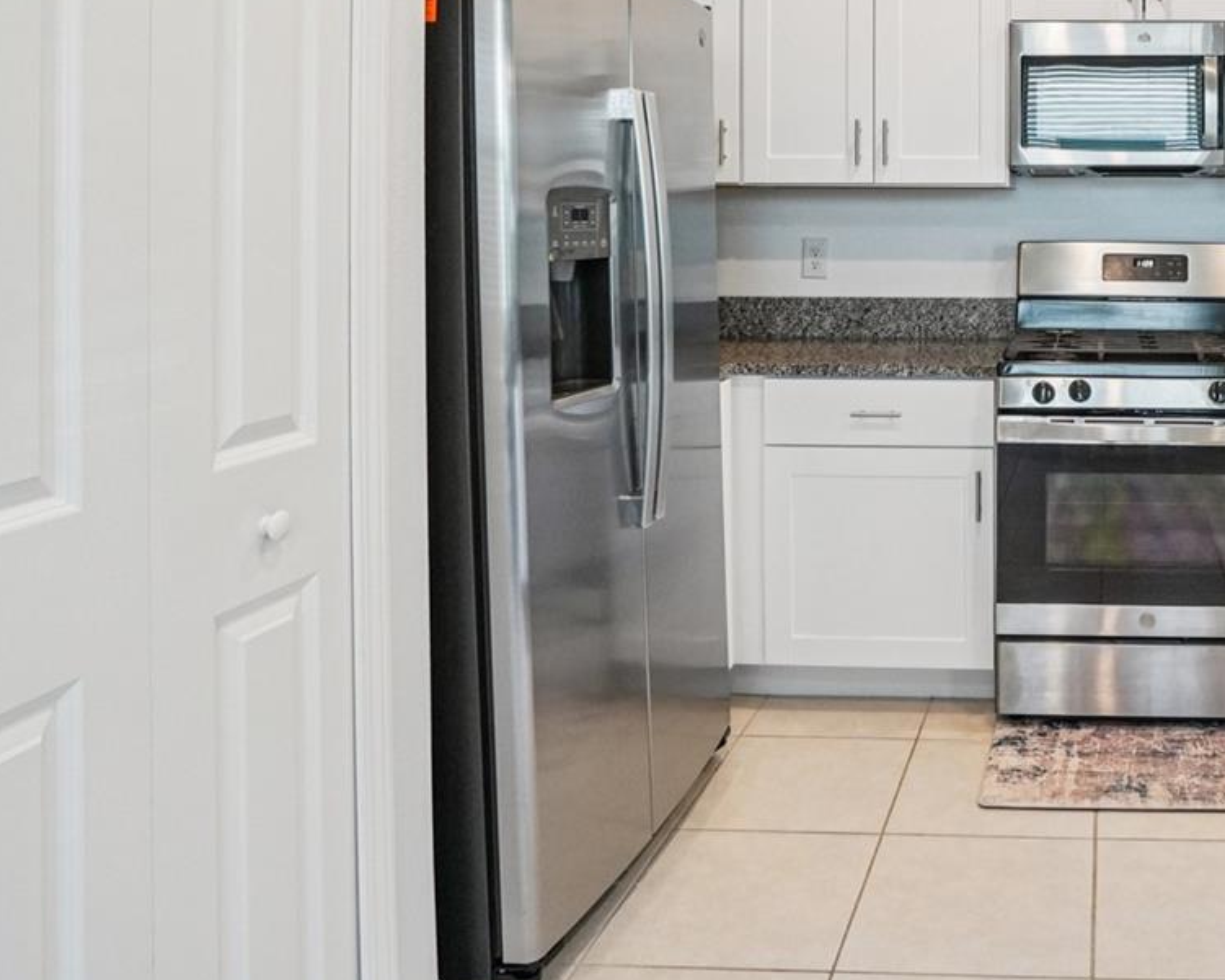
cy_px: 225
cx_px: 1085
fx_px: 1088
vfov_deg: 46.5
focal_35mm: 30
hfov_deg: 52.3
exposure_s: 1/30
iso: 800
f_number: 8
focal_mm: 10
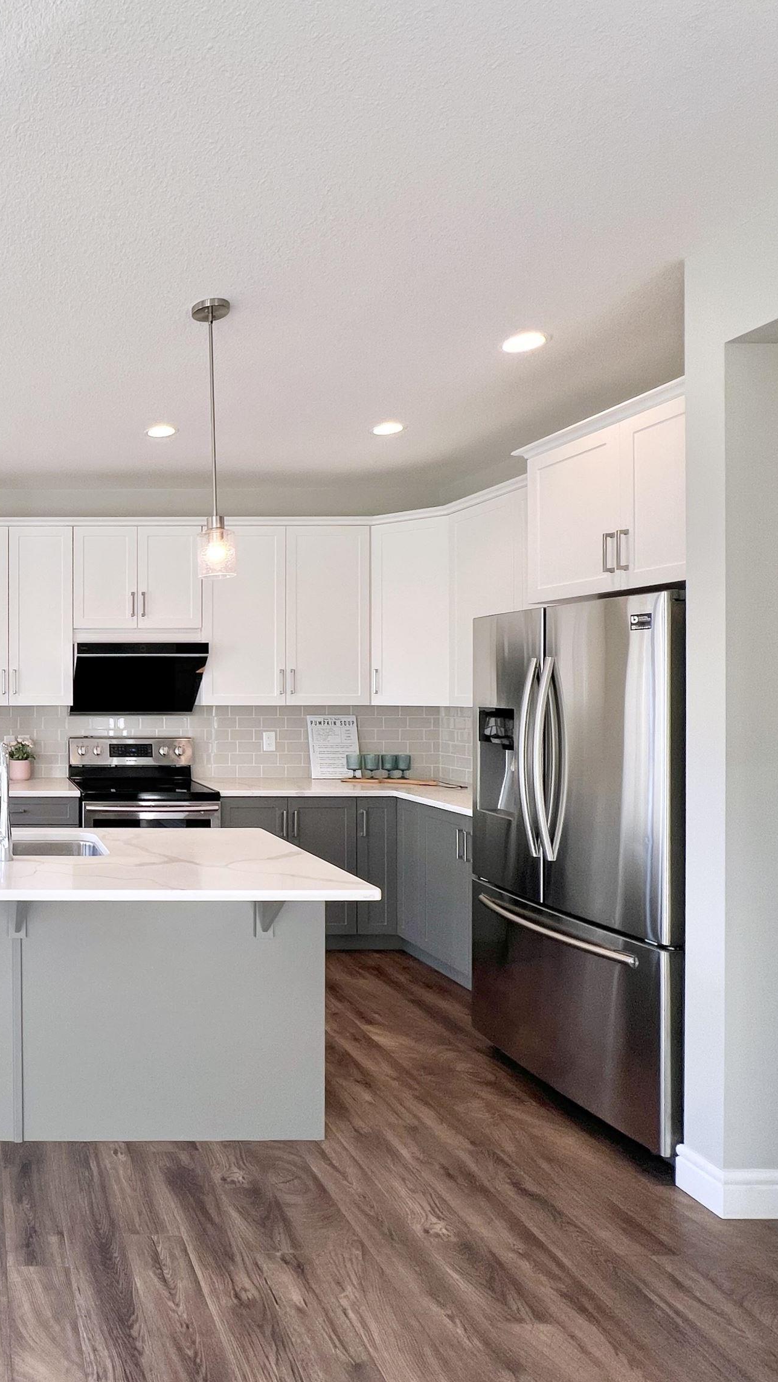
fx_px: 697
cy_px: 691
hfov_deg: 44.6
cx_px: -75
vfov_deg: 89.6
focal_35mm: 19
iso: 40
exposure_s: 1/120
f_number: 1.8
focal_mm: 1.57
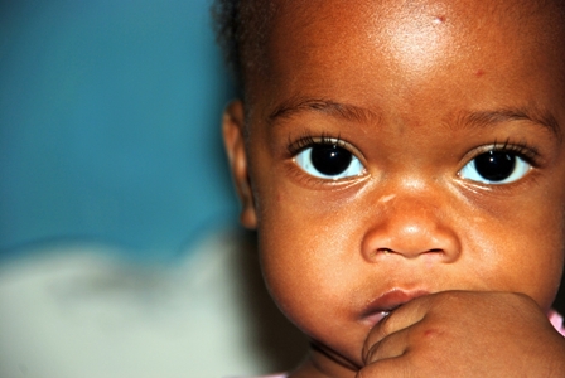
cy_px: 189
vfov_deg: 4.6
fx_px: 4714
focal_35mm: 300
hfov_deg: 6.9
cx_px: 282
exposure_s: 1/50
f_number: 5.6
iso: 100
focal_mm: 200
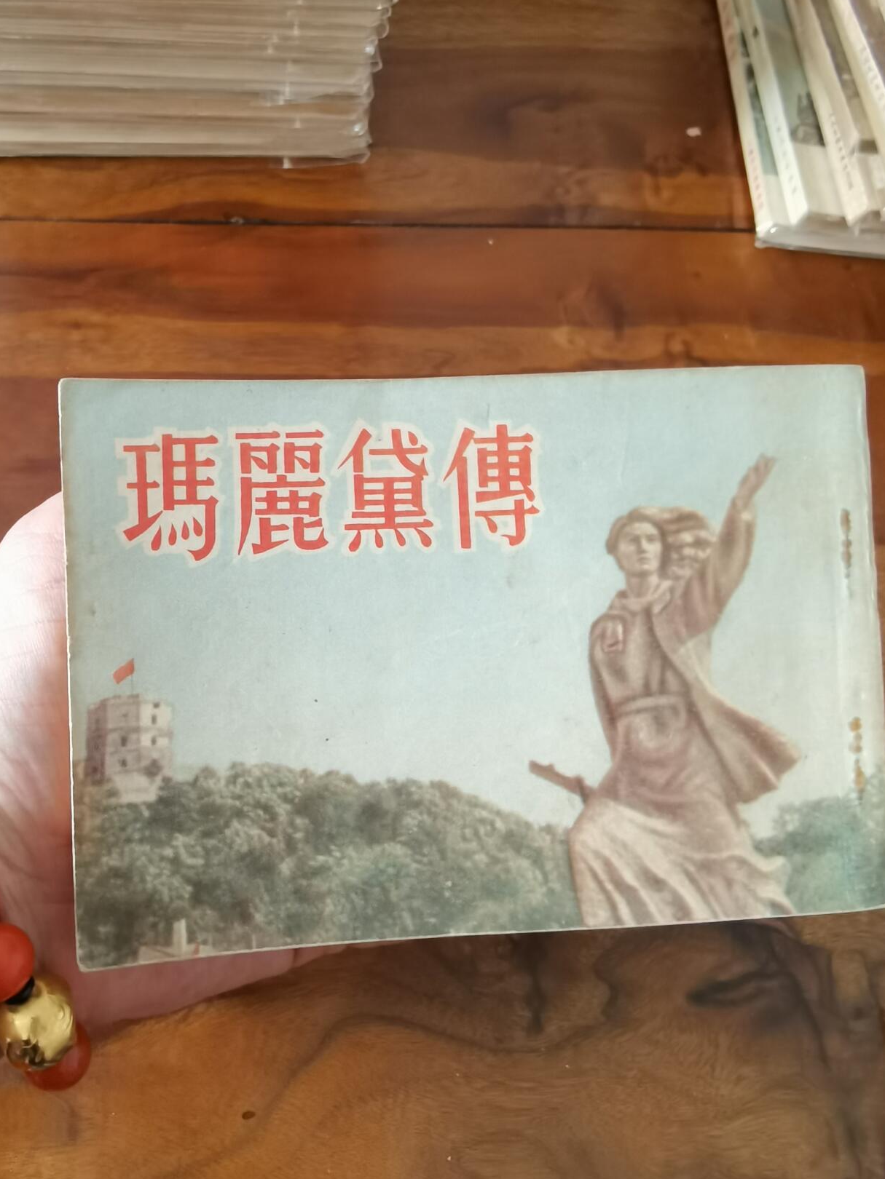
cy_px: 579
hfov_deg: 46.7
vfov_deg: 60.0
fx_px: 1023
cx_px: 489
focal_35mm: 30
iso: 400
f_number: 2.2
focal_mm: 2.26
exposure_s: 1/30
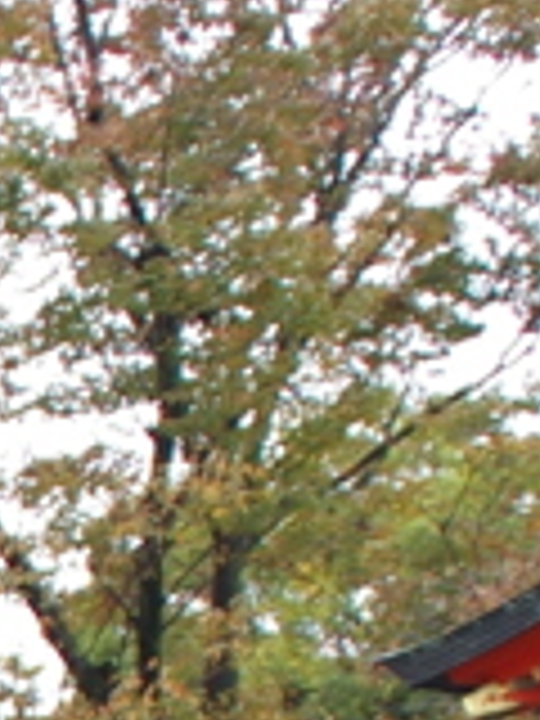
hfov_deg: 8.1
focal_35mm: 166
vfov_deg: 11.4
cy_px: 1089
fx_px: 3453
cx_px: -824
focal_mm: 18
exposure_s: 1/60
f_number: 5
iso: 200
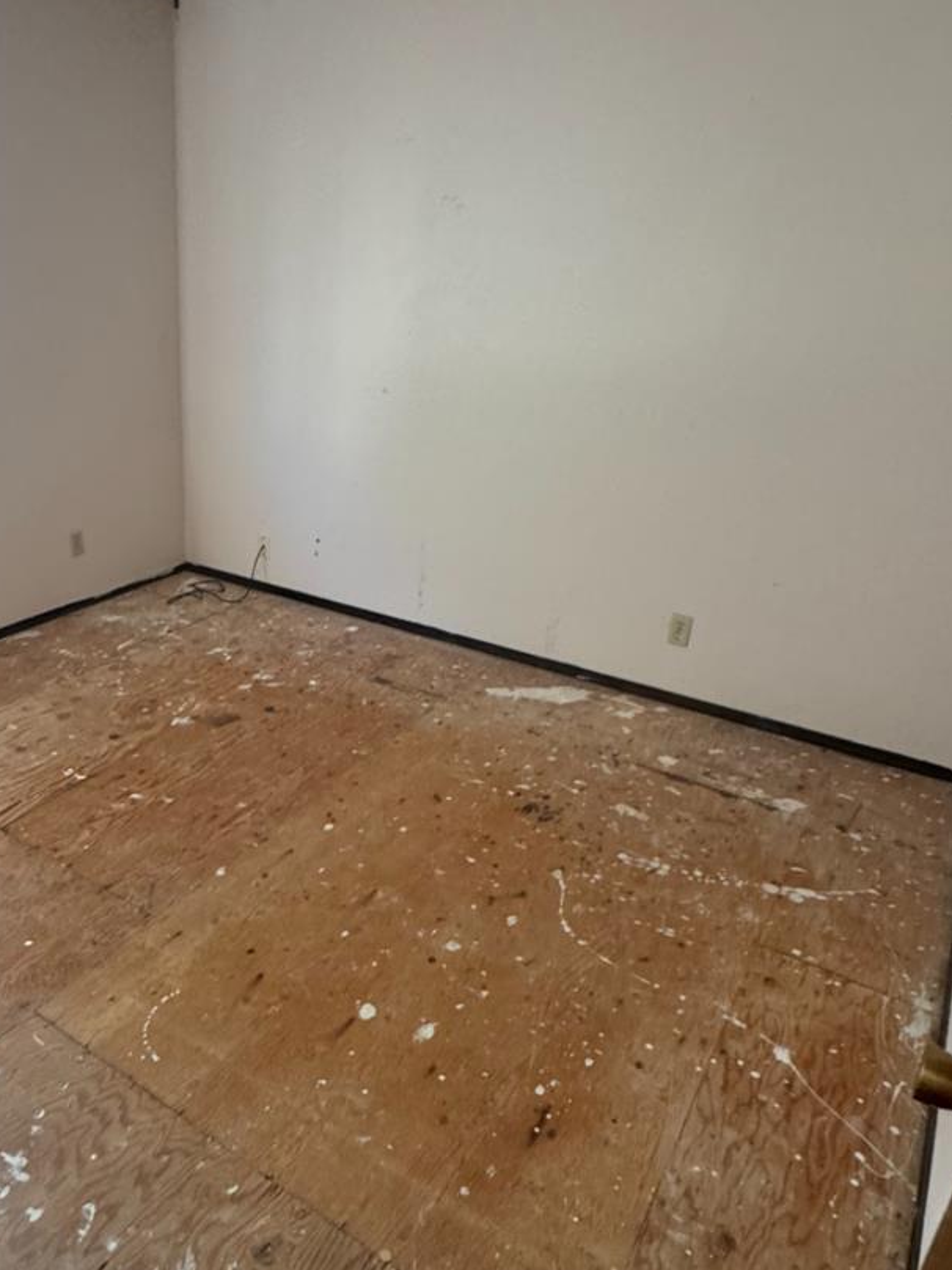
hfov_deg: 51.6
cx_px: 287
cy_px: 638
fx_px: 953
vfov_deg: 67.3
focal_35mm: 26
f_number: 2.2
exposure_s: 1/84
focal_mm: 2.22
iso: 320
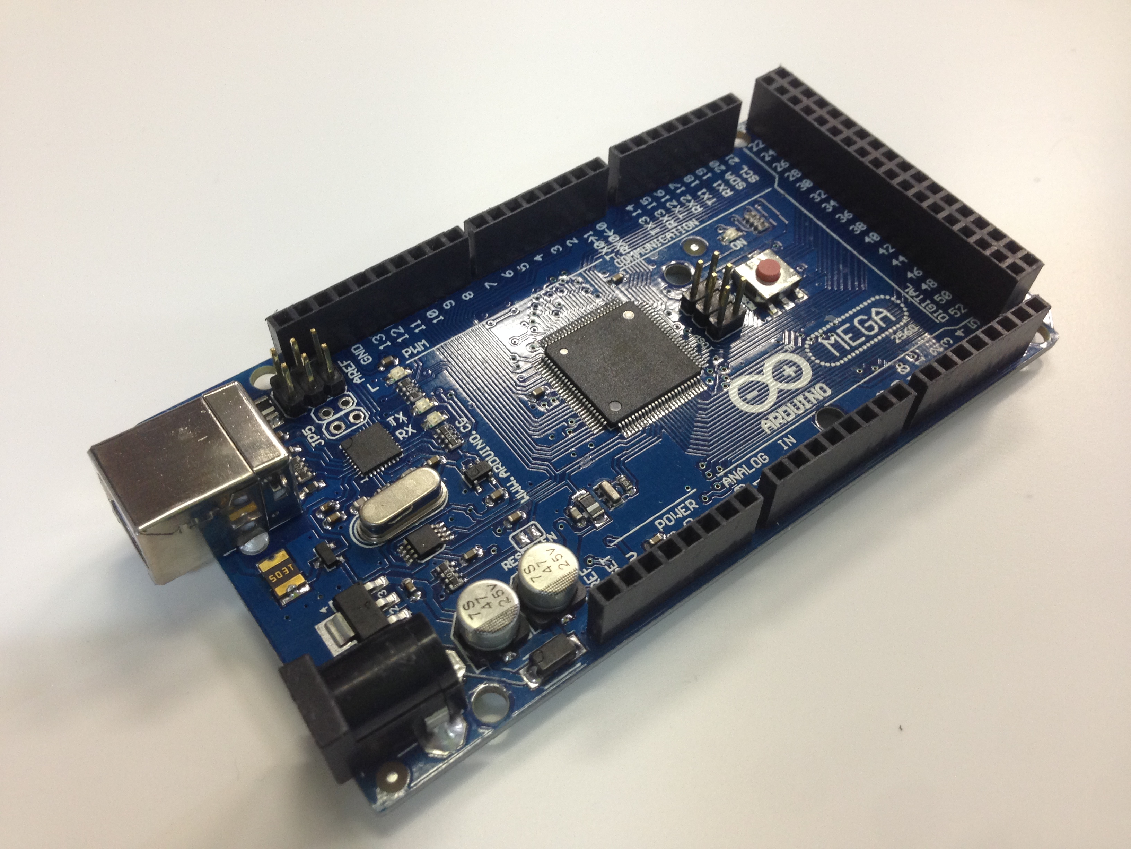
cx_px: 566
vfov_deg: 42.9
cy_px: 424
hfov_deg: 55.4
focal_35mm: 33
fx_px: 1078
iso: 100
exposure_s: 1/20
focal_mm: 4.12
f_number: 2.4
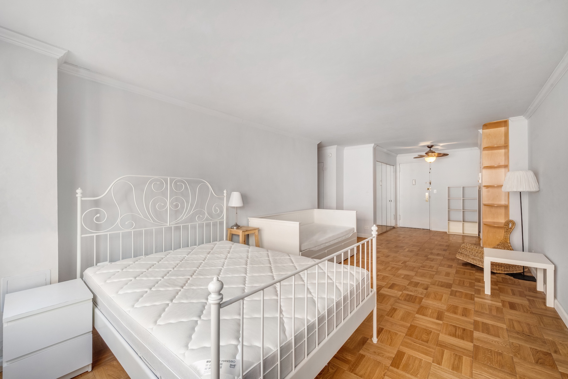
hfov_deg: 102.3
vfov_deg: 79.3
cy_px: 190
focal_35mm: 14
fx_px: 229
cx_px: 284
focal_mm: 14.5
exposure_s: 1/2
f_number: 11
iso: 400
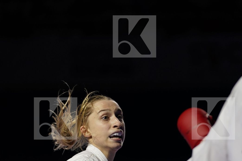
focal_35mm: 218
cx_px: 134
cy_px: 119
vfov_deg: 6.3
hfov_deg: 9.4
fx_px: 1466
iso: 800
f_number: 2.8
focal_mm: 126
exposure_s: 1/1000
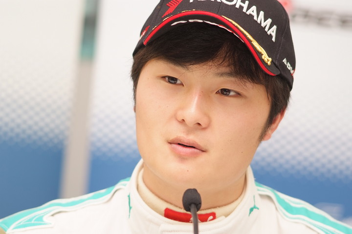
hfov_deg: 7.6
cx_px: 176
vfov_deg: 5.1
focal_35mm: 270
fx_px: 2640
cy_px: 117
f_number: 2.8
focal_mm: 180
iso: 400
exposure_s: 1/125
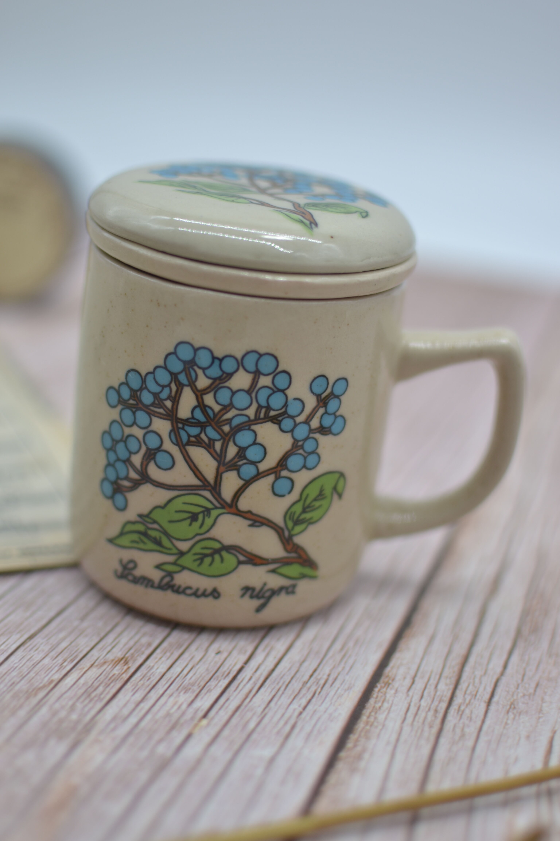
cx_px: 280
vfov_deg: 37.9
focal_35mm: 52
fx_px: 1225
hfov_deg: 25.8
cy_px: 420
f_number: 1.8
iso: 100
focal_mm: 35
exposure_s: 1/500
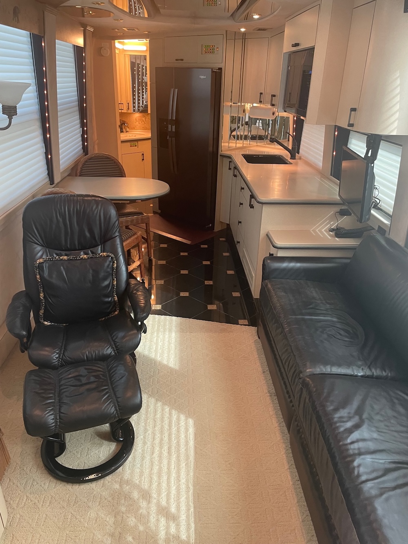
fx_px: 409
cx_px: 204
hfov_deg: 53.1
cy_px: 272
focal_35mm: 26
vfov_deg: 67.3
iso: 200
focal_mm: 4.2
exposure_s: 1/60
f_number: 1.6
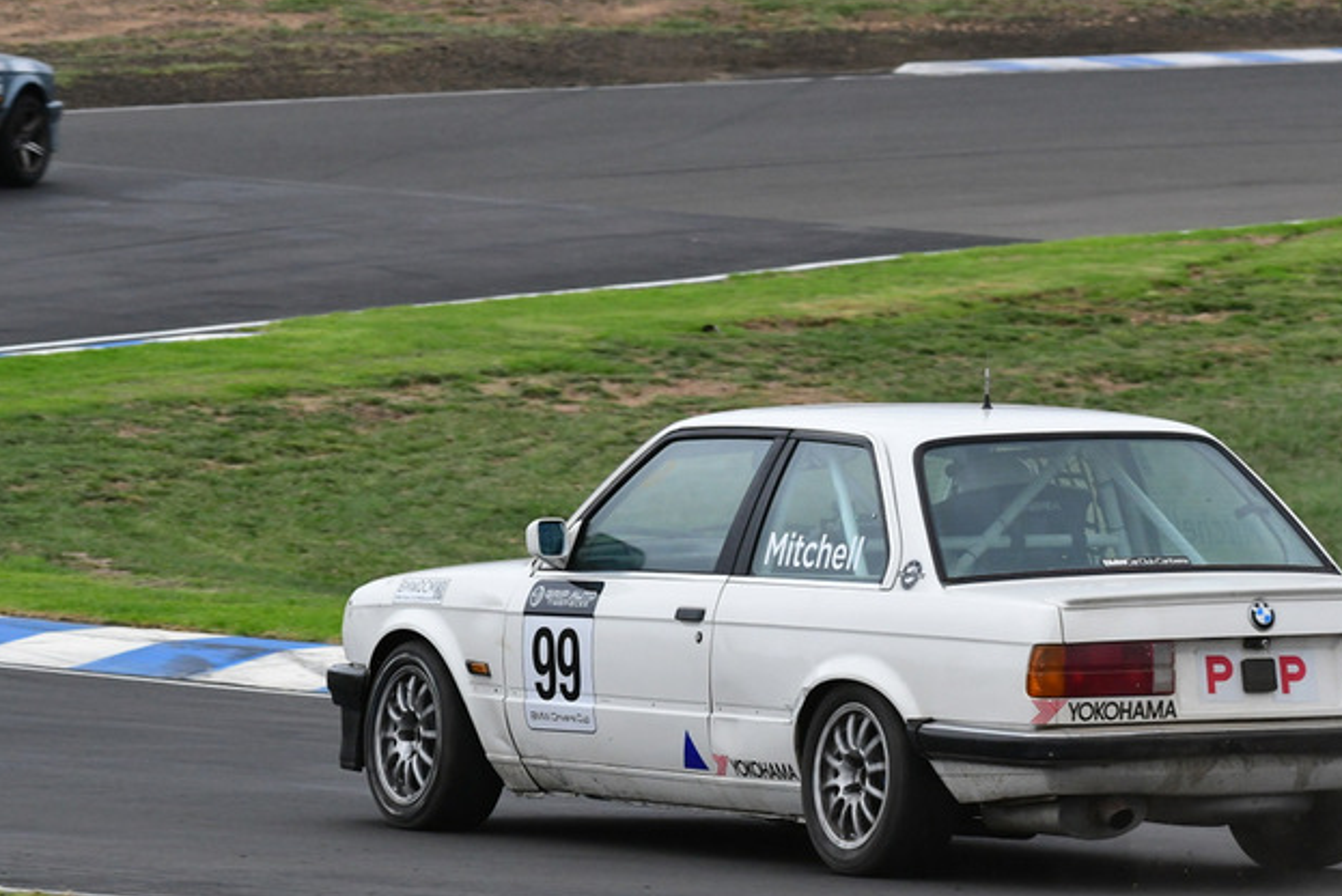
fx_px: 14358
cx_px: 803
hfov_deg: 5.4
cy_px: 459
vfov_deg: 3.6
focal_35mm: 385
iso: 2000
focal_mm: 200
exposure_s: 1/640
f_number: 10
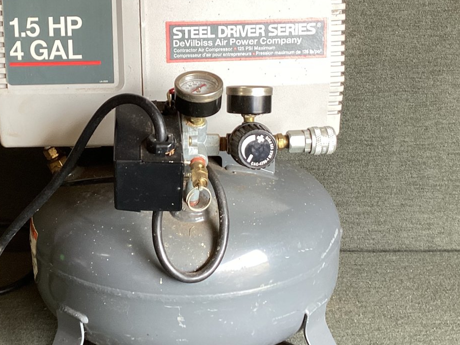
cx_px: 148
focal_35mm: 51
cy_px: 141
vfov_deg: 28.5
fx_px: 678
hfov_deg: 37.0
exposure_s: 1/50
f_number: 2.4
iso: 64
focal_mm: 3.3
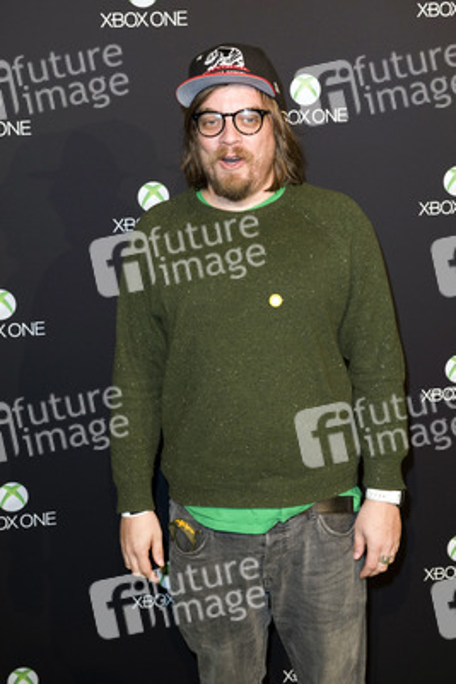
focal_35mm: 62
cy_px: 342
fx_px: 1177
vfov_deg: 32.4
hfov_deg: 21.9
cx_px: 228
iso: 1000
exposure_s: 1/125
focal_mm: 62
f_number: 5.6
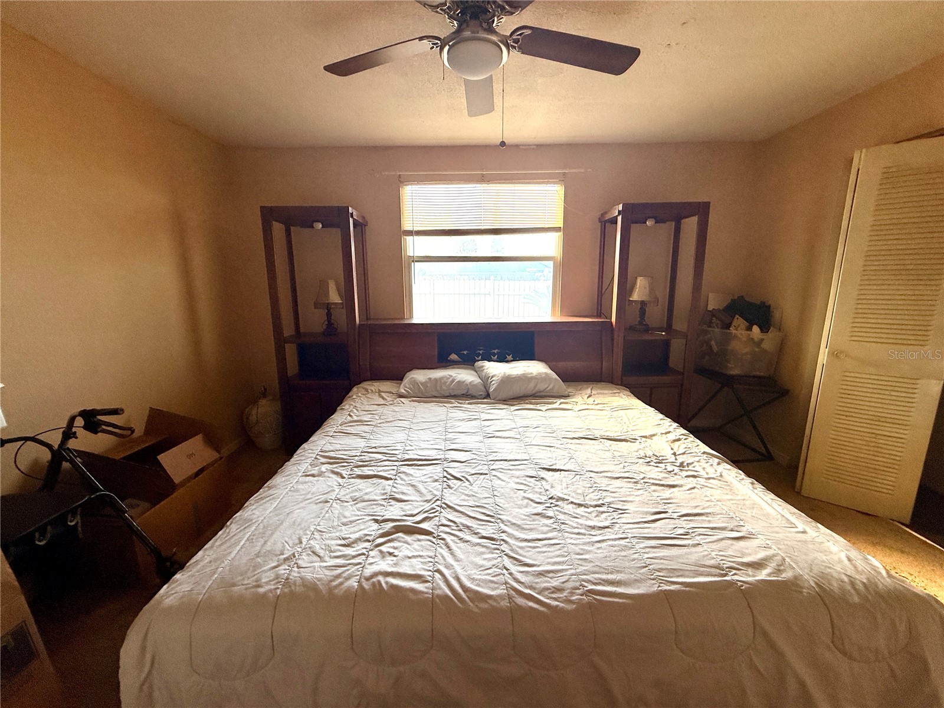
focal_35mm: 14
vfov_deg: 85.7
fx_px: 382
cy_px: 354
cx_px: 472
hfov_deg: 102.1
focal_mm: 2.22
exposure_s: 1/120
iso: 80
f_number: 2.2
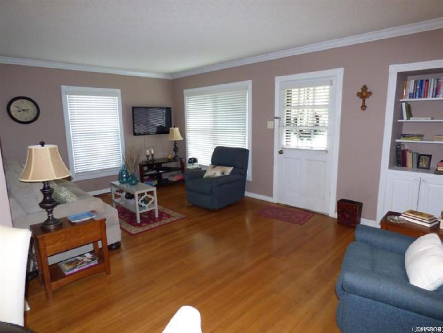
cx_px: 222
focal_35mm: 20
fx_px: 256
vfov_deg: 66.0
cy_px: 166
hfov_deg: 81.7
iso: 500
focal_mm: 3.58
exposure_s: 1/60
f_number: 2.8
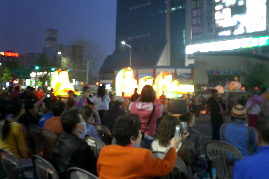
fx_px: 291
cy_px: 77
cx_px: 135
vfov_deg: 34.2
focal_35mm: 39
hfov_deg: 49.6
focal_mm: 5.6
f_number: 3.5
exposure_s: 1/2
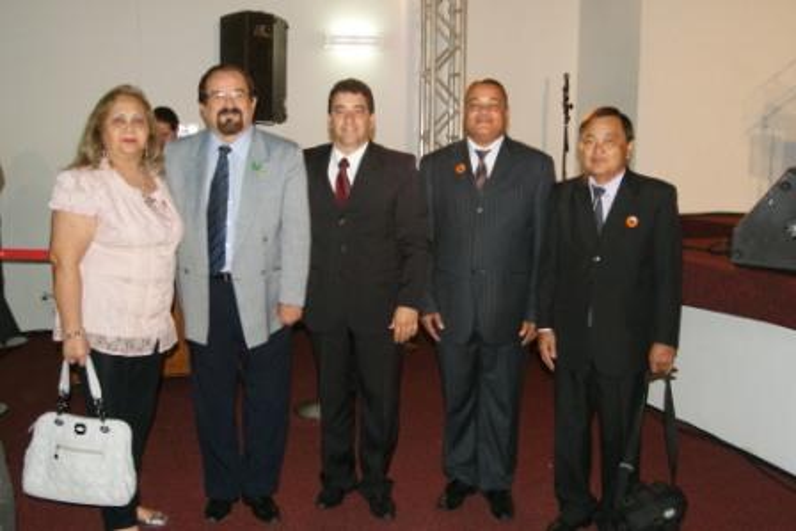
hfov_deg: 53.1
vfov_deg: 36.9
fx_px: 796
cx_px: 398
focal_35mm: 36
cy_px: 266
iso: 400
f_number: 5.6
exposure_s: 1/60
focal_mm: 24
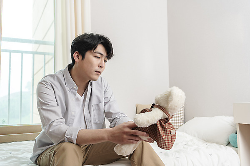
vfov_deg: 38.9
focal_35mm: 34
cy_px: 83
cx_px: 125
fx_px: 236
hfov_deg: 55.8
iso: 320
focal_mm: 34
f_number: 3.5
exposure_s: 1/125
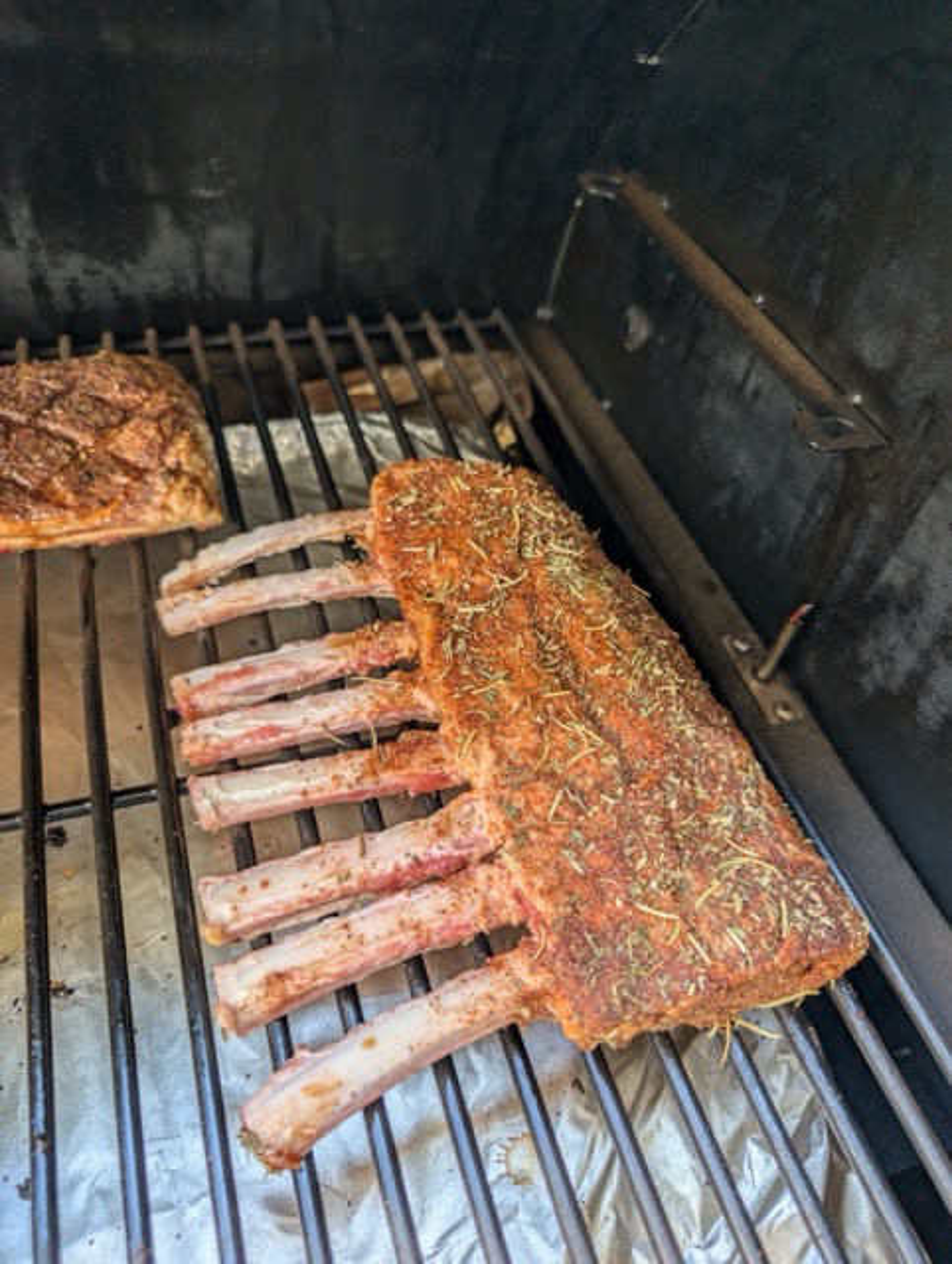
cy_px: 632
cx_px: 476
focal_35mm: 24
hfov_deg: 56.9
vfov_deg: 71.5
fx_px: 878
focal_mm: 6.9
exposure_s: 1/216
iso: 73
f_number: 1.68
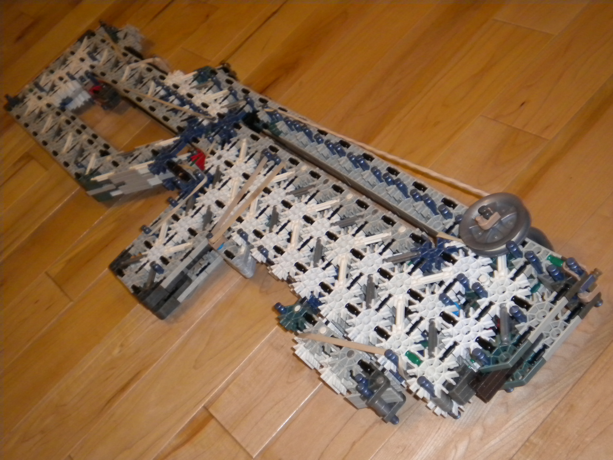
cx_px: 306
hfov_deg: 36.8
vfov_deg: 28.0
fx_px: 921
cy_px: 230
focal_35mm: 52
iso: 400
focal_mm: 9.3
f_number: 3.9
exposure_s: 1/30
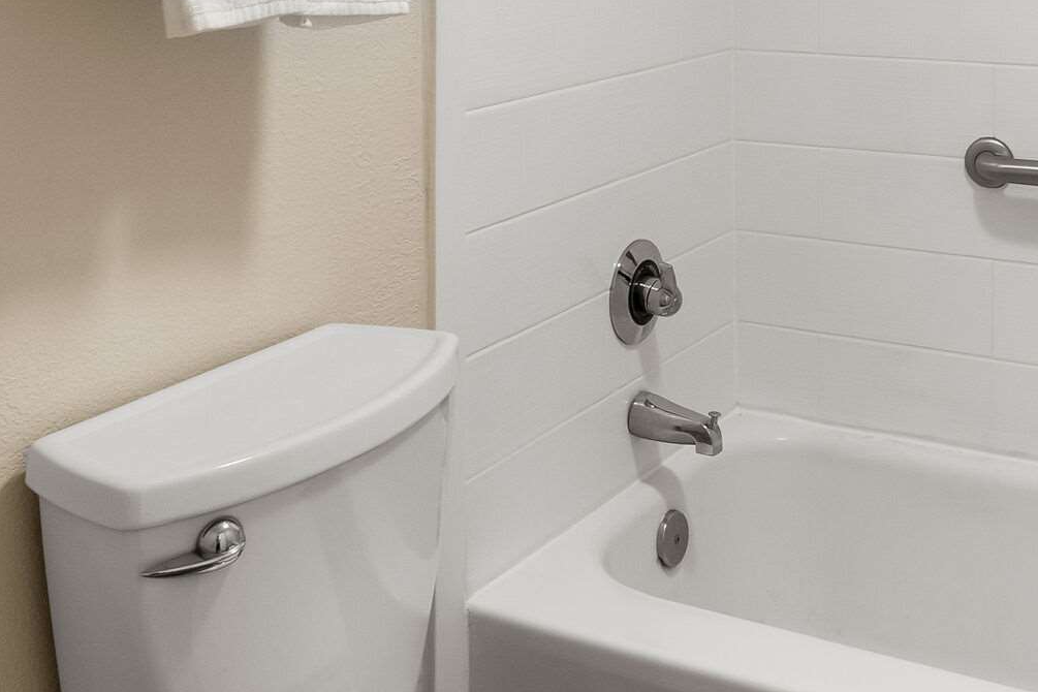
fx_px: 1240
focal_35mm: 43
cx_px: 642
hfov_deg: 45.1
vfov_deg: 28.9
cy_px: -26
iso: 400
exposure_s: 1/2
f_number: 8
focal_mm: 10
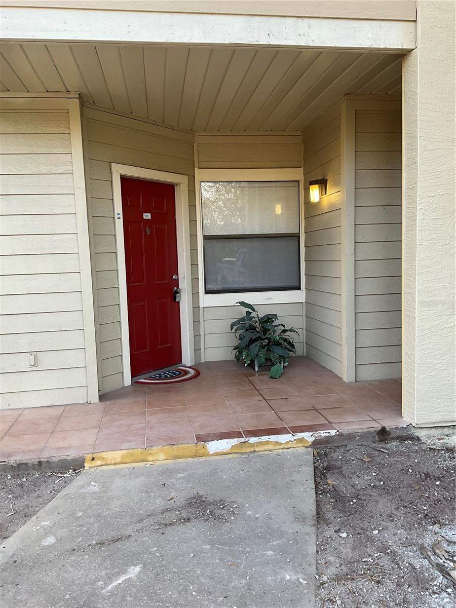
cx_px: 228
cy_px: 304
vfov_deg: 61.7
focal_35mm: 29
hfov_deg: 48.2
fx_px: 509
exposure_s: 1/122
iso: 32
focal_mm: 3
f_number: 1.8
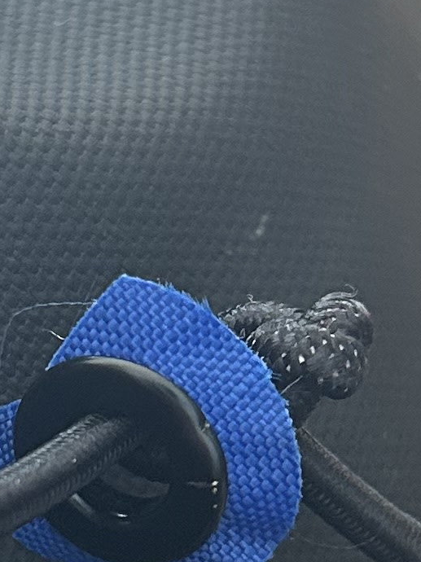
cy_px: 399
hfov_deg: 9.7
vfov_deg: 13.0
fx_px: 2466
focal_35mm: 152
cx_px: 84
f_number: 1.5
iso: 250
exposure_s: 1/60
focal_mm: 5.7
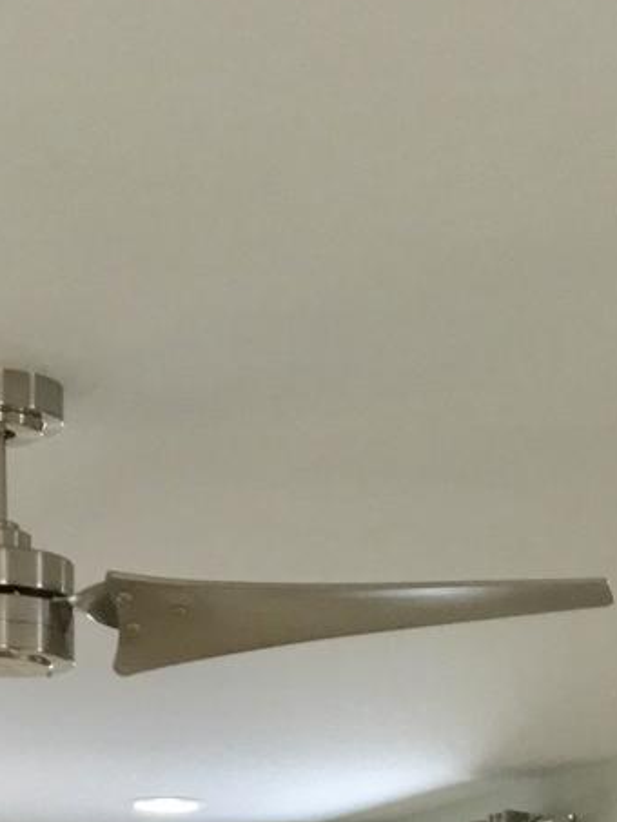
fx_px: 3041
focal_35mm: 128
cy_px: 1757
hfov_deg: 11.6
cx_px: 278
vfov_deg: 12.9
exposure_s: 1/30
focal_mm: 4.15
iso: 100
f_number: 2.2
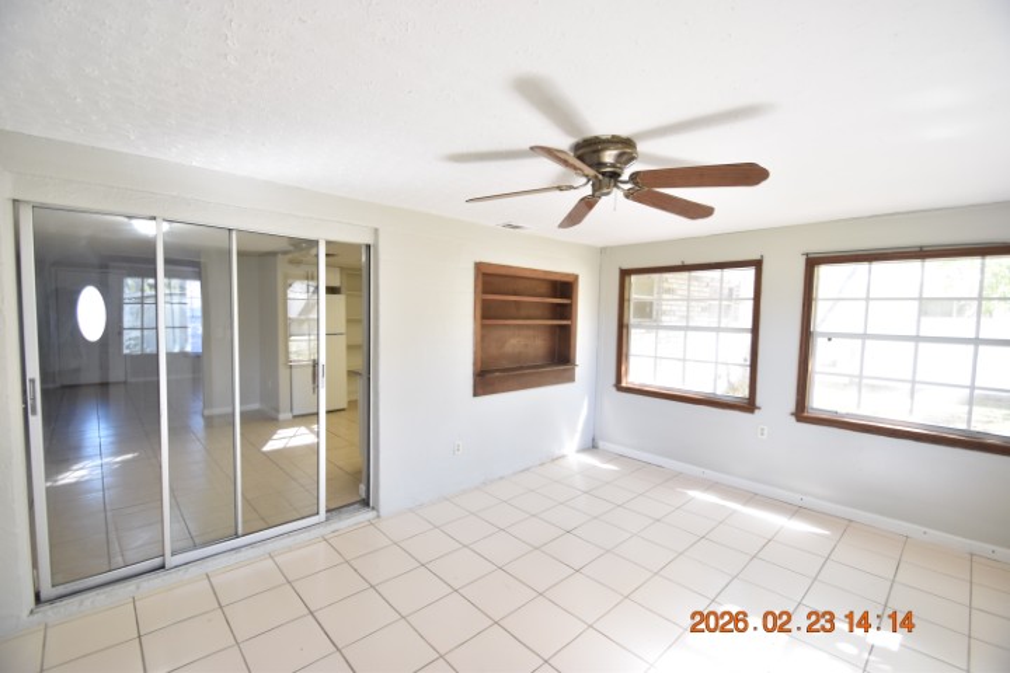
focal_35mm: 15
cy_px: 336
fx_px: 421
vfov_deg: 77.3
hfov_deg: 100.4
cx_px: 505
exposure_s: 1/90
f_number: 3.5
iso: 800
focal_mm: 10
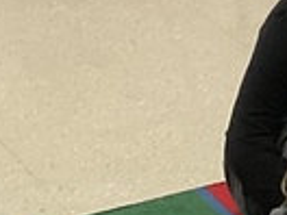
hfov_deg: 7.6
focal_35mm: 225
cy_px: 39
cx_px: 874
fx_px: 1865
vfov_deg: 6.6
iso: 250
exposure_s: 1/60
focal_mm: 3
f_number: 1.8
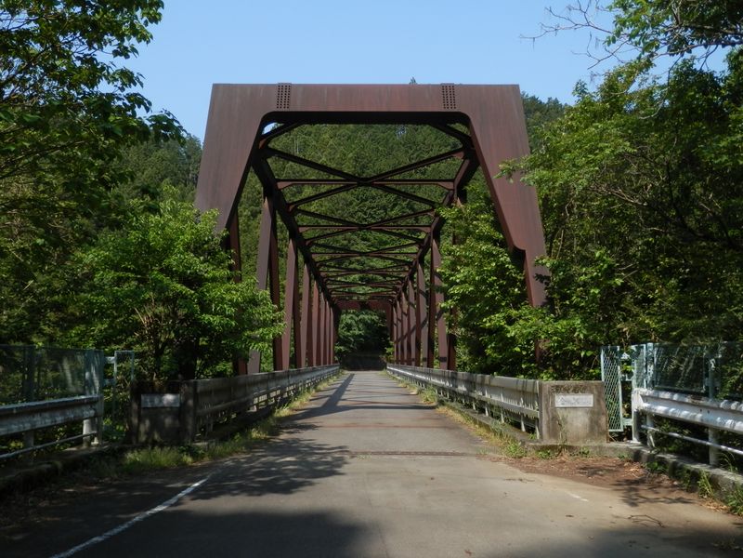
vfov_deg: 42.9
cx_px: 372
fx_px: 708
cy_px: 279
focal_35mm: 33
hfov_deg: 55.4
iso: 80
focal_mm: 6
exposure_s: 1/640
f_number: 3.4
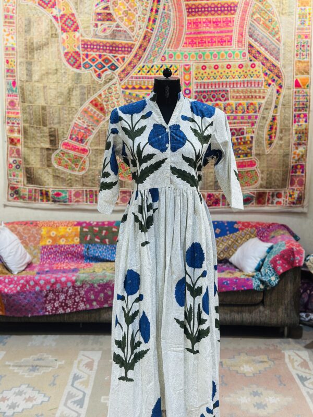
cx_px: 156
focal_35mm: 48
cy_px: 208
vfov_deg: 39.7
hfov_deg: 30.3
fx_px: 579
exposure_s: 1/95
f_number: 1.78
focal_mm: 6.86
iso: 125
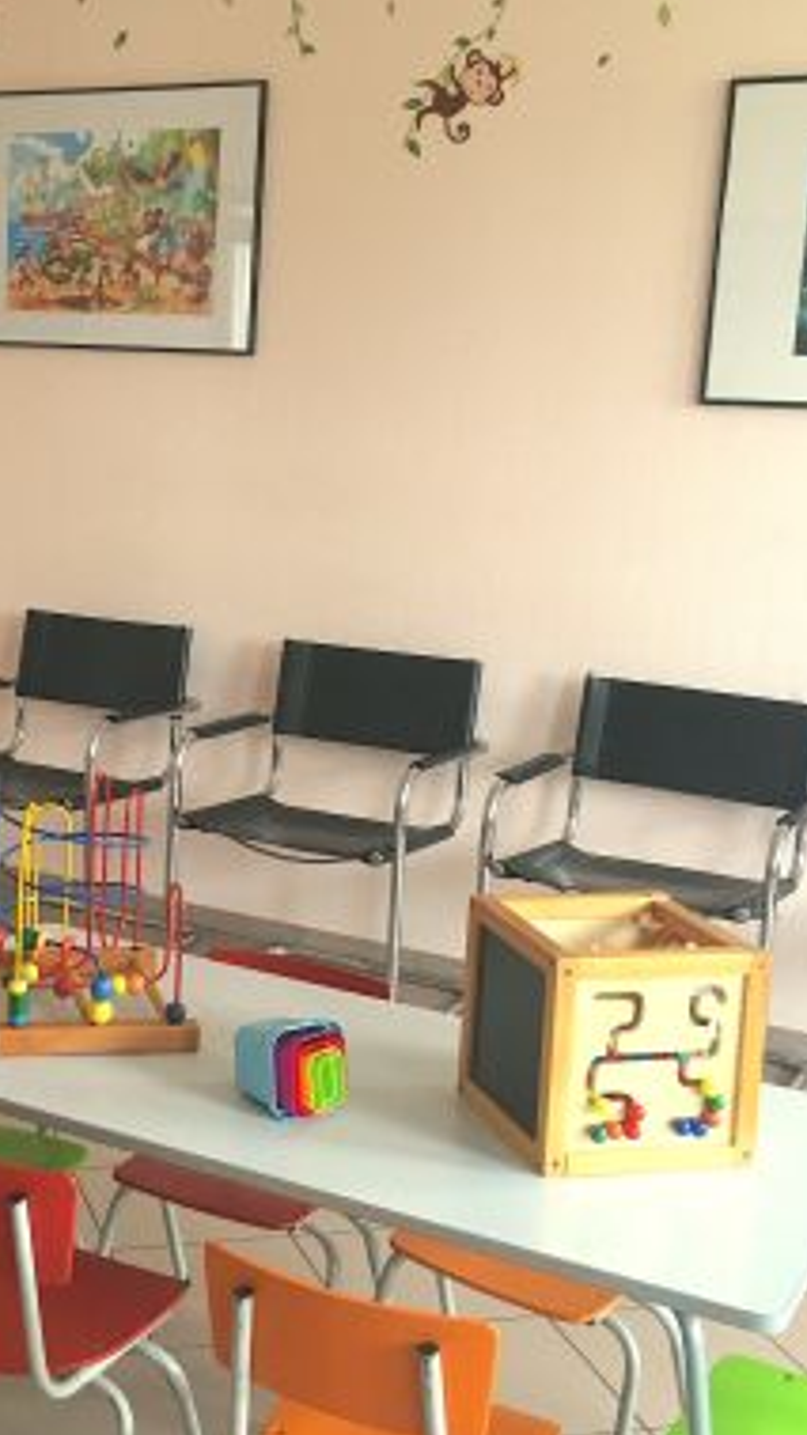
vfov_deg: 42.9
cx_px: 167
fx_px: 1827
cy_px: 693
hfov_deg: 24.5
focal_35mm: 48
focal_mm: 4.15
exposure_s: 1/33
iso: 125
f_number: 2.2
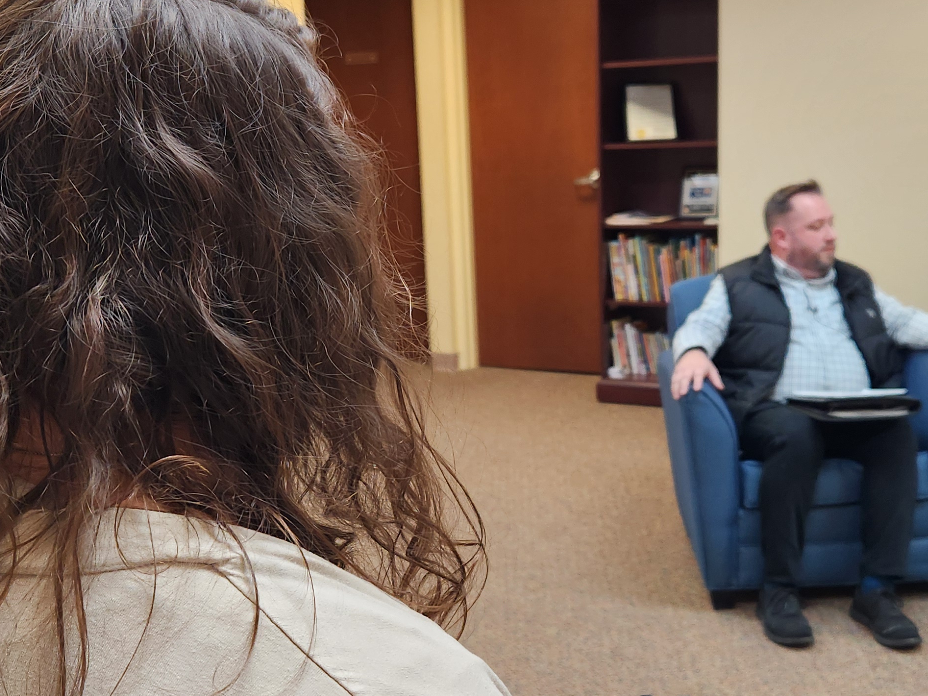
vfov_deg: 29.6
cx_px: 493
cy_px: 399
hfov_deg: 38.9
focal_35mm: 49
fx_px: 1313
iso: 200
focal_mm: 5.4
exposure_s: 1/120
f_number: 1.8
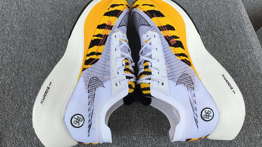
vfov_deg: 34.6
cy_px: 63
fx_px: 236
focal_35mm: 34
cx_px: 131
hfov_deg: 58.0
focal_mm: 3.3
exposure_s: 1/239
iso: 25
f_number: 2.4
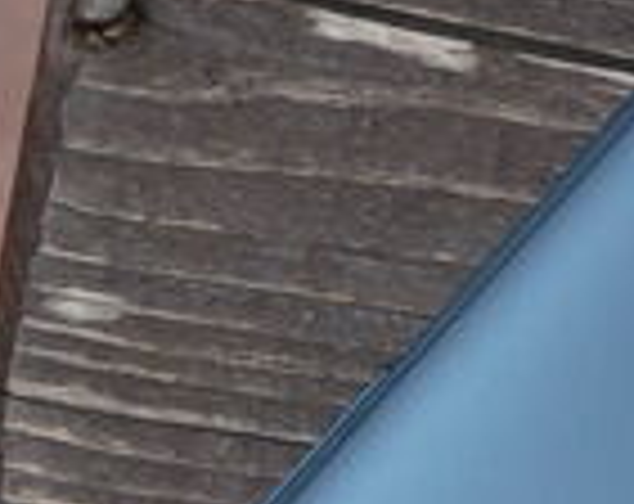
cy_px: 1116
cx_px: 418
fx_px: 7242
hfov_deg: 5.0
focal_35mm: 387
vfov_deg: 3.9
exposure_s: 1/125
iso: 320
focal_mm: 70
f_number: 8
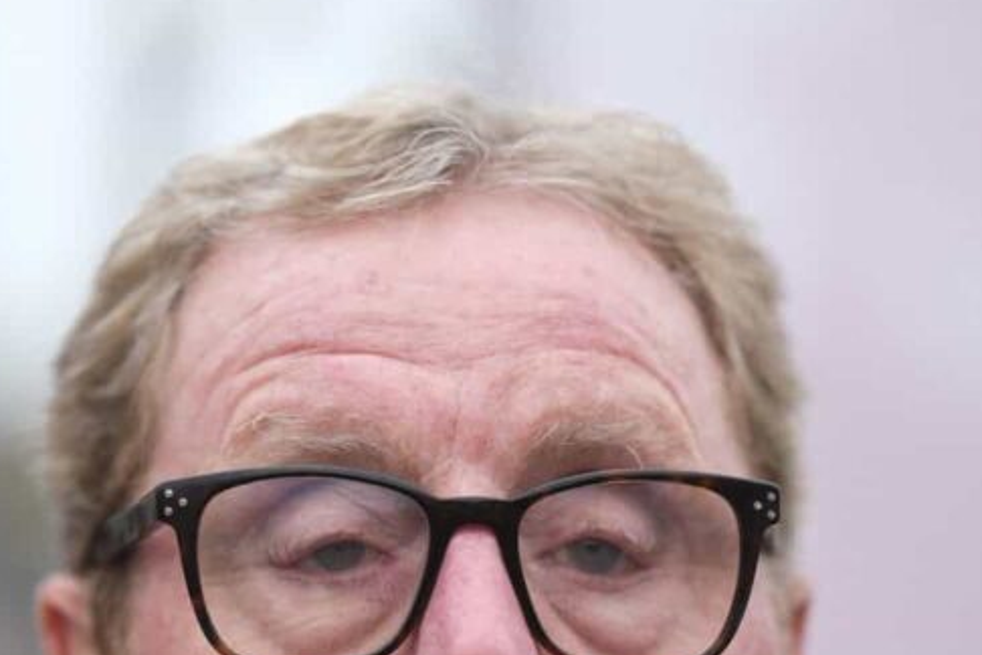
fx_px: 6492
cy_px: 531
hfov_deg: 8.6
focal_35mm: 238
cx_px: 269
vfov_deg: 5.8
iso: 400
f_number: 1.2
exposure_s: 1/1000
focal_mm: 75
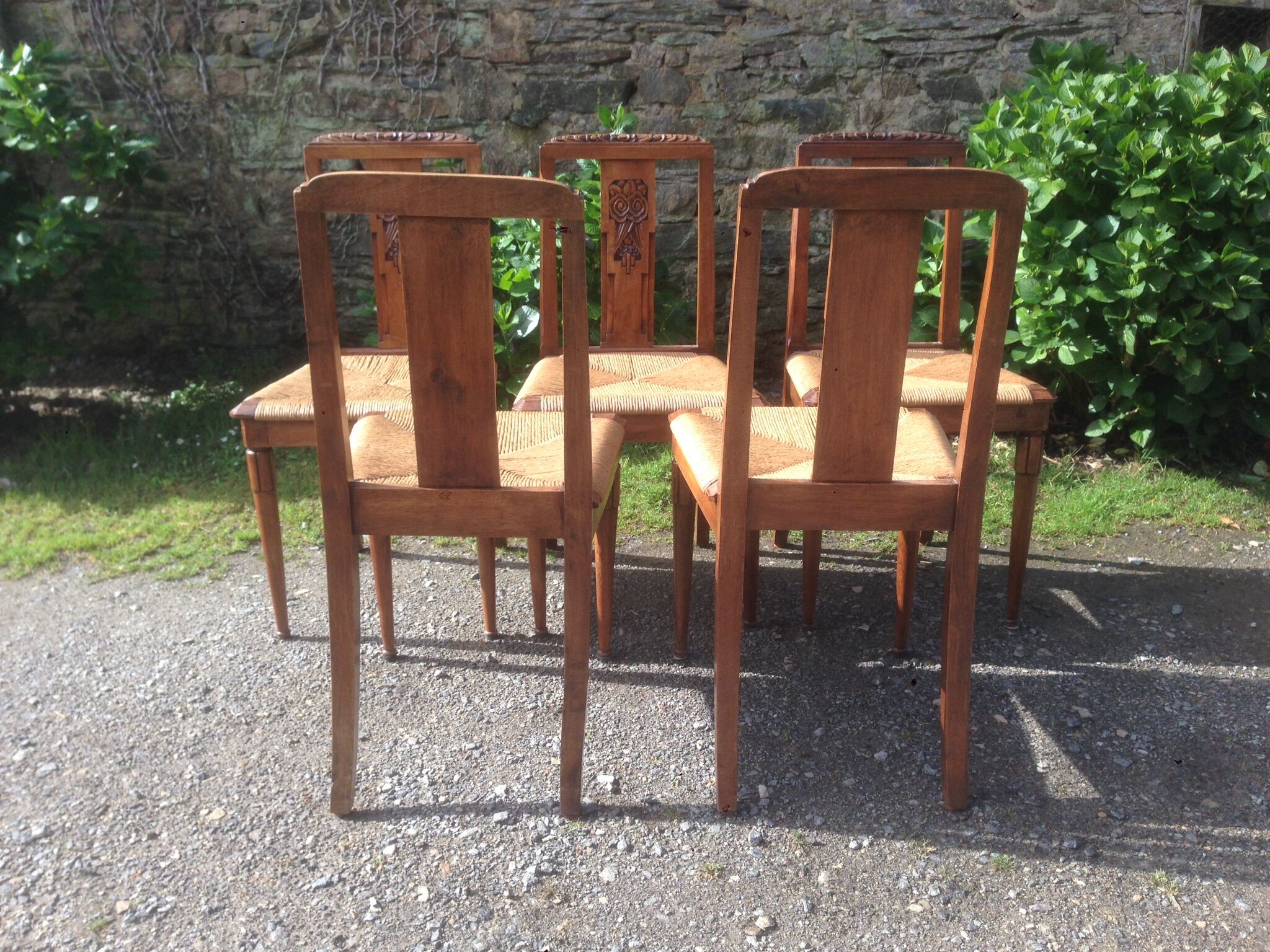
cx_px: 635
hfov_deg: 55.4
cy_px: 476
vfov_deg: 42.9
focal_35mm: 33
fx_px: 1211
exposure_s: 1/577
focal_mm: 4.12
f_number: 2.4
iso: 50
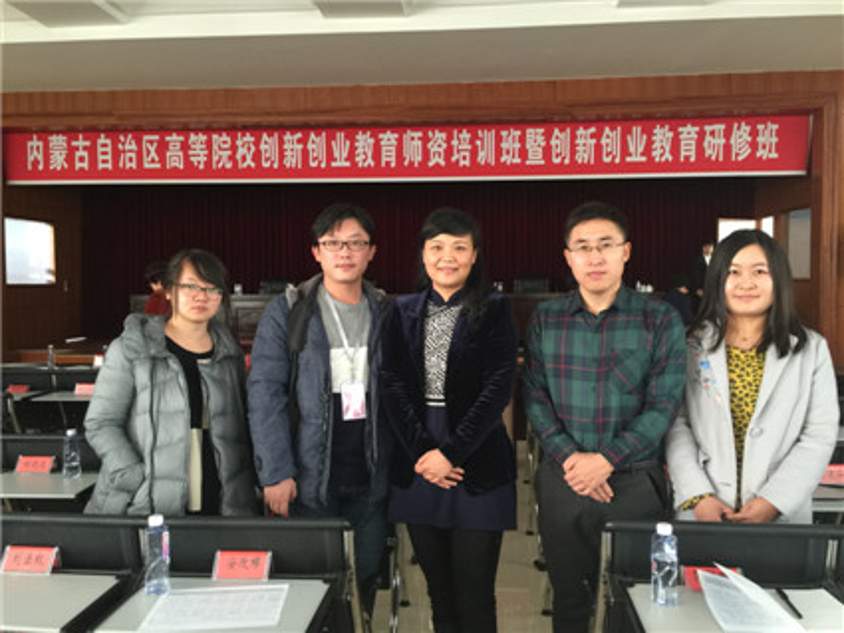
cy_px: 316
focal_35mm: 29
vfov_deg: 48.2
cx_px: 422
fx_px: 707
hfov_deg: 61.6
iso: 100
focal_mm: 4.15
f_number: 2.2
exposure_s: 1/17
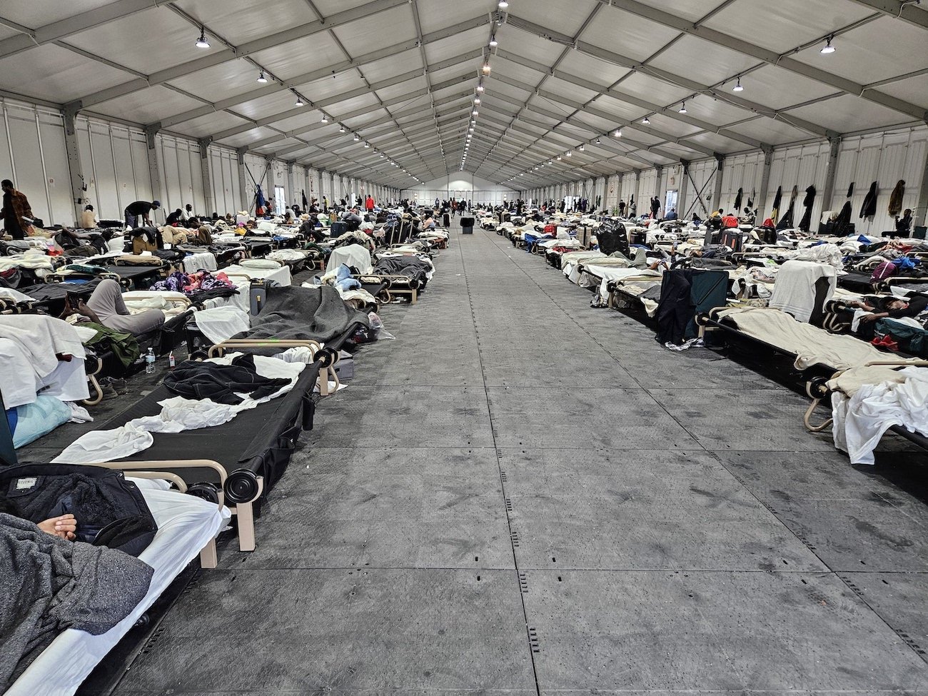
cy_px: 348
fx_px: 617
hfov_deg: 73.9
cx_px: 464
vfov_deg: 58.9
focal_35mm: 23
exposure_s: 1/120
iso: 250
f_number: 1.8
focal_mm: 5.4
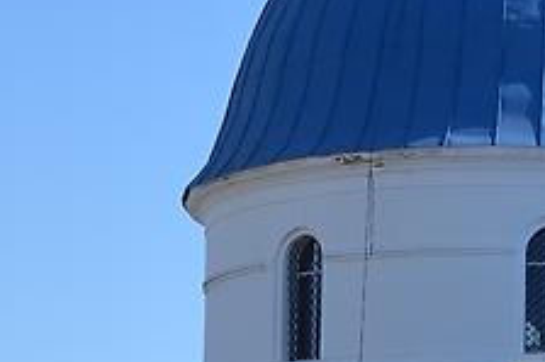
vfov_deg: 6.8
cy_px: 237
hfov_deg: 9.8
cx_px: 910
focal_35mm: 201
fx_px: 3036
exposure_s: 1/320
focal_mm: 25
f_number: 9
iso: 100
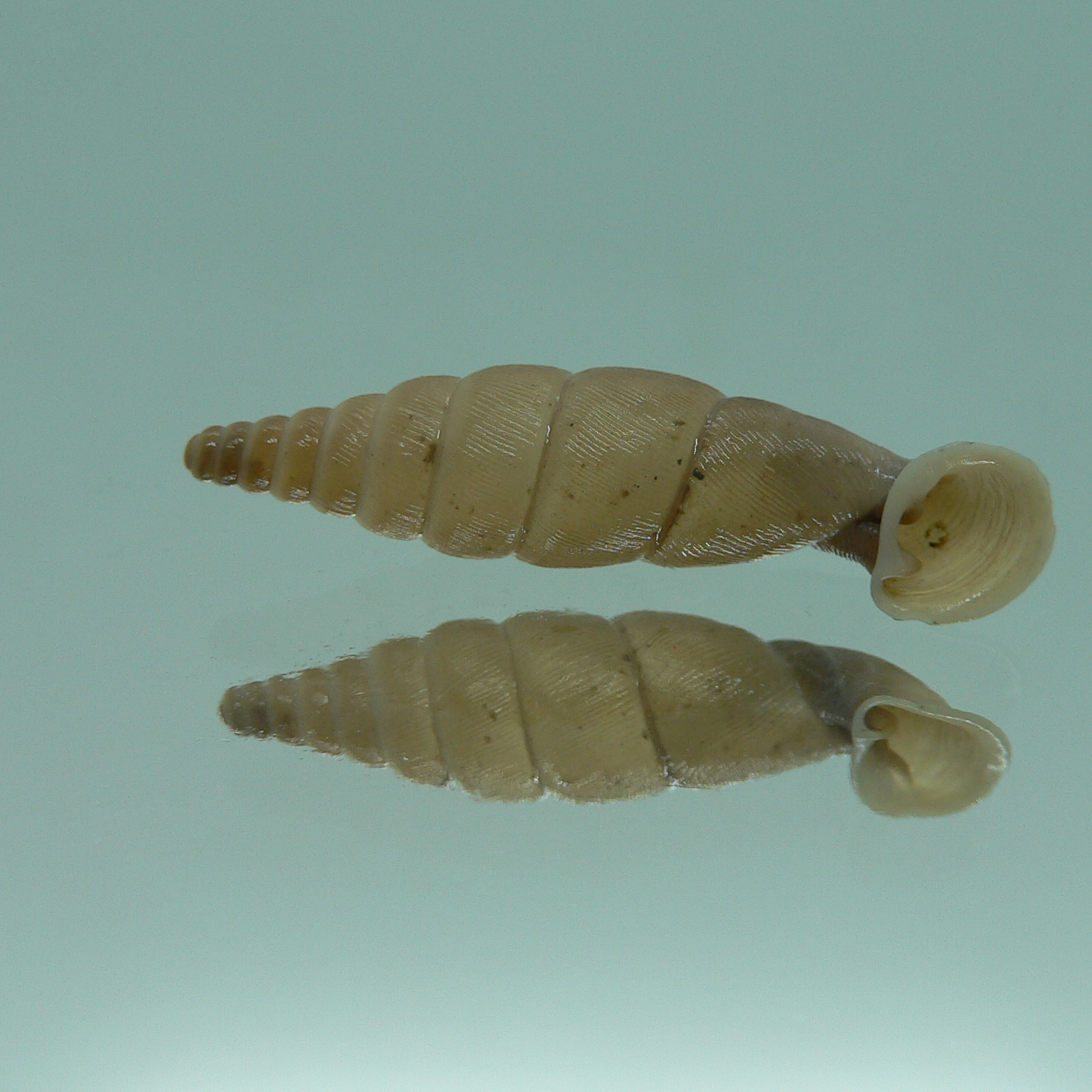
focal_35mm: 42
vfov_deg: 40.0
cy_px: 538
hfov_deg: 40.0
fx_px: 1499
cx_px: 592
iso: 80
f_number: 2.8
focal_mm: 4.6
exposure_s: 1/80
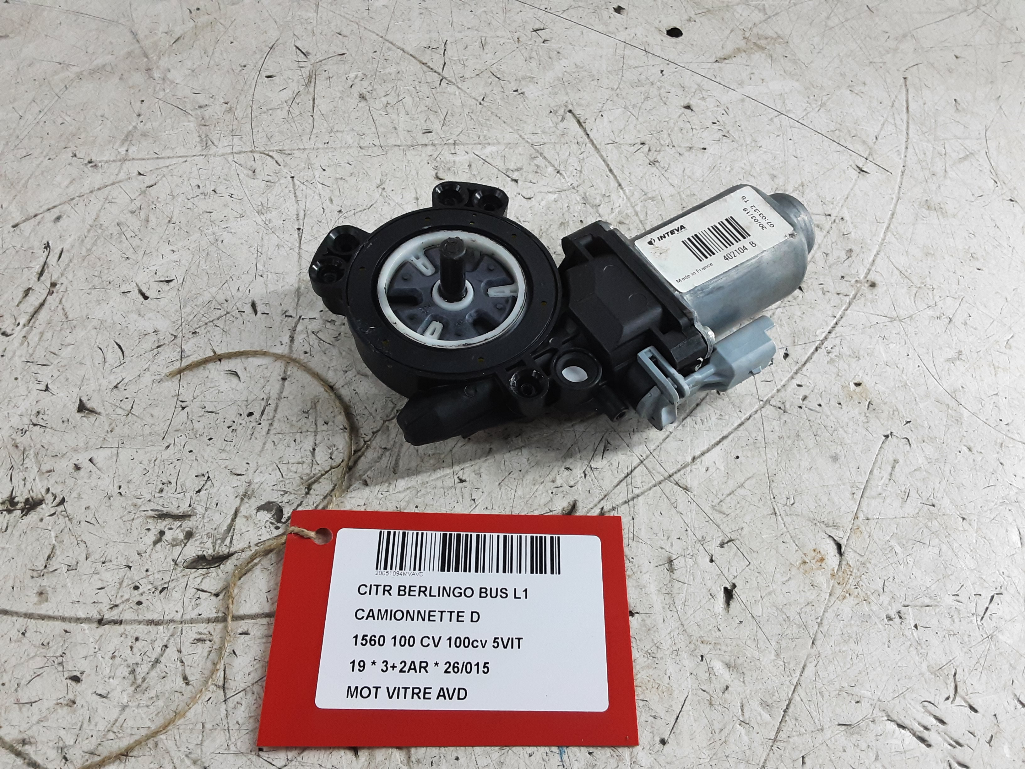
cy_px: 384
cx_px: 512
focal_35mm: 27
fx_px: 799
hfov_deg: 65.3
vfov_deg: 51.4
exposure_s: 1/50
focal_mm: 2.91
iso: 160
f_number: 1.9
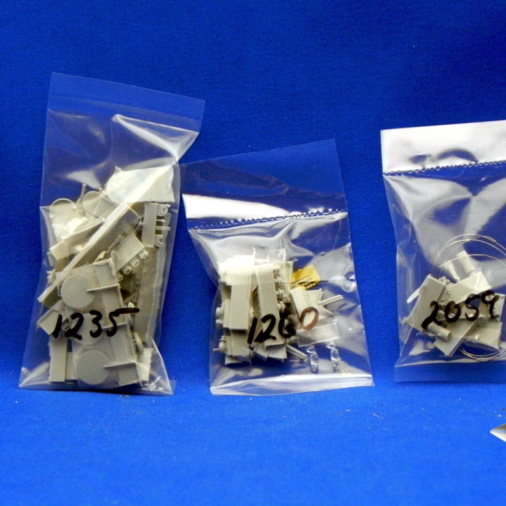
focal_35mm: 153
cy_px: 254
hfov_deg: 11.4
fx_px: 2530
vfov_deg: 11.4
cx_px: 294
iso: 229
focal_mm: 23
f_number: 4.5
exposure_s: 1/30
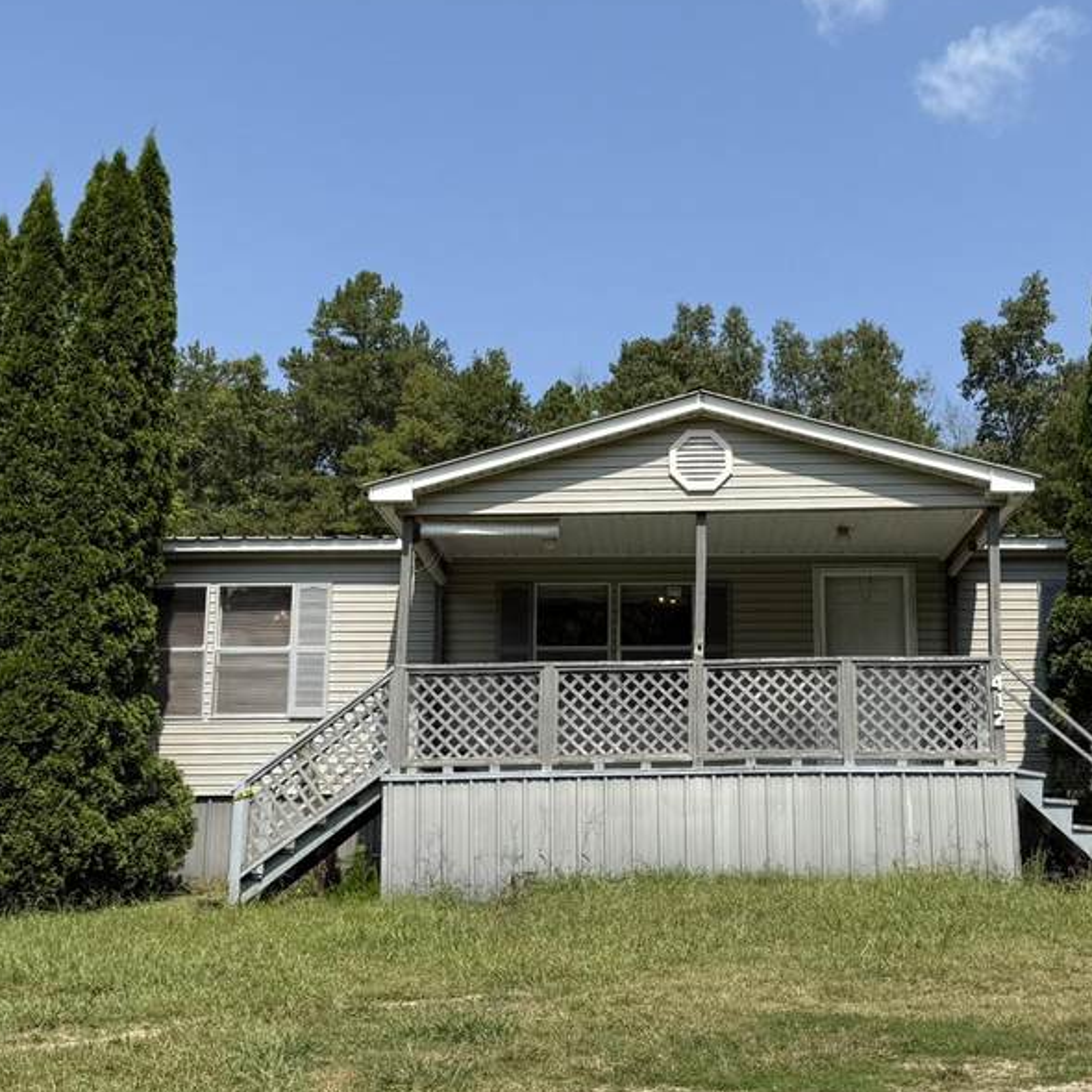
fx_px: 1642
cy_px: 568
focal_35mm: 46
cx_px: 651
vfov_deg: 36.8
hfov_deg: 36.7
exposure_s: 1/4167
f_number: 1.78
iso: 80
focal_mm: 6.76
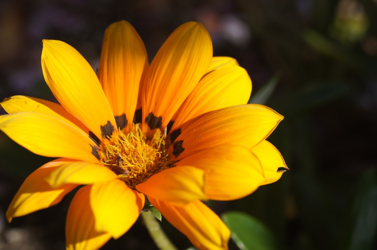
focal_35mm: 75
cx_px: 188
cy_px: 125
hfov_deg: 27.0
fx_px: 784
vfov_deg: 18.1
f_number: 4.5
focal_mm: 50
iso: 100
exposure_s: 1/250
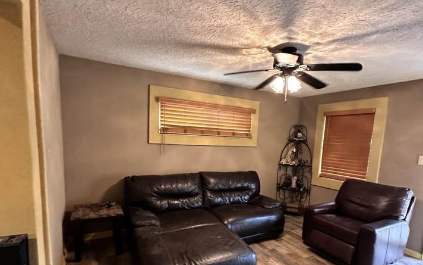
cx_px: 211
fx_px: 231
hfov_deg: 85.1
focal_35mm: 20
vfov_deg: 58.7
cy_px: 170
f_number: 2.2
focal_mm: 2.22
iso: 800
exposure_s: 1/60
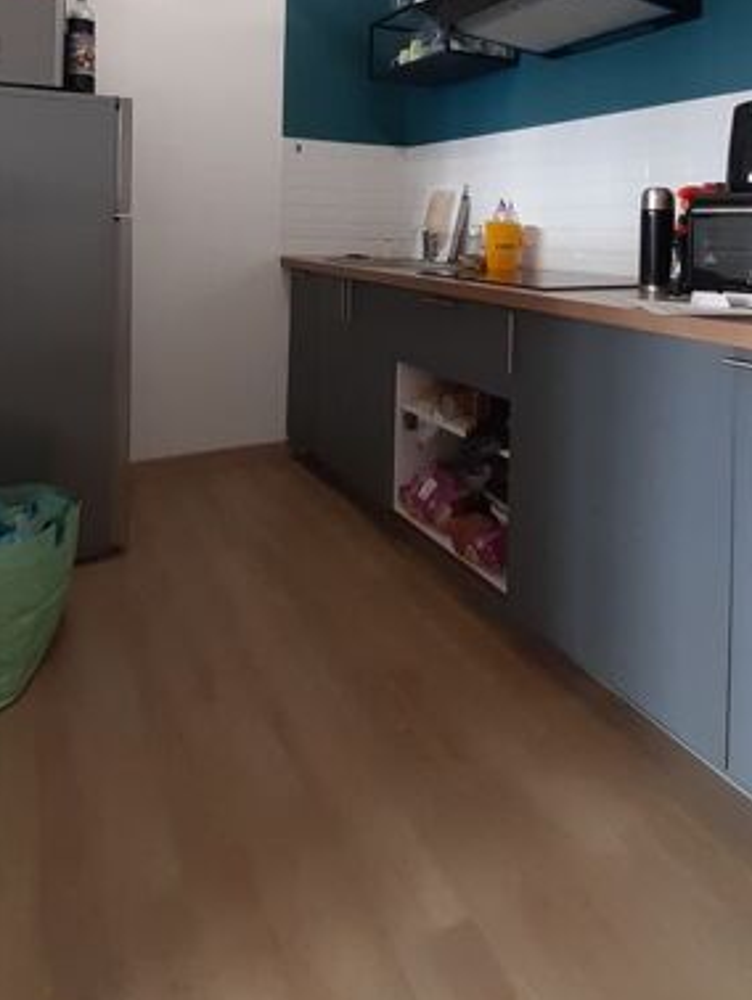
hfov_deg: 61.1
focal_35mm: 22
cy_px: 225
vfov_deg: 70.1
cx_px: 373
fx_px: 637
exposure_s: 1/50
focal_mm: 1.13
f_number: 2.2
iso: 160
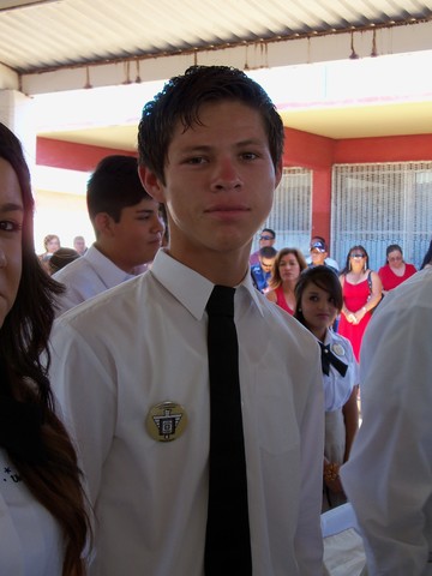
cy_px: 288
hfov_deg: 24.8
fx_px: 982
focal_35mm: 59
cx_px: 216
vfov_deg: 32.7
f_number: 4
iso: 100
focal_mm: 10.5
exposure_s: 1/40
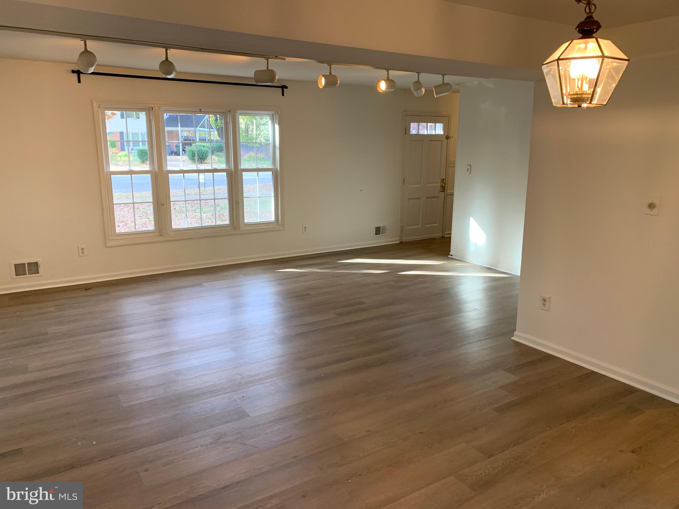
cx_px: 340
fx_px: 510
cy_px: 254
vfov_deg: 53.1
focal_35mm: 26
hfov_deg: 67.3
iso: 100
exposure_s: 1/60
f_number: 1.8
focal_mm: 4.25
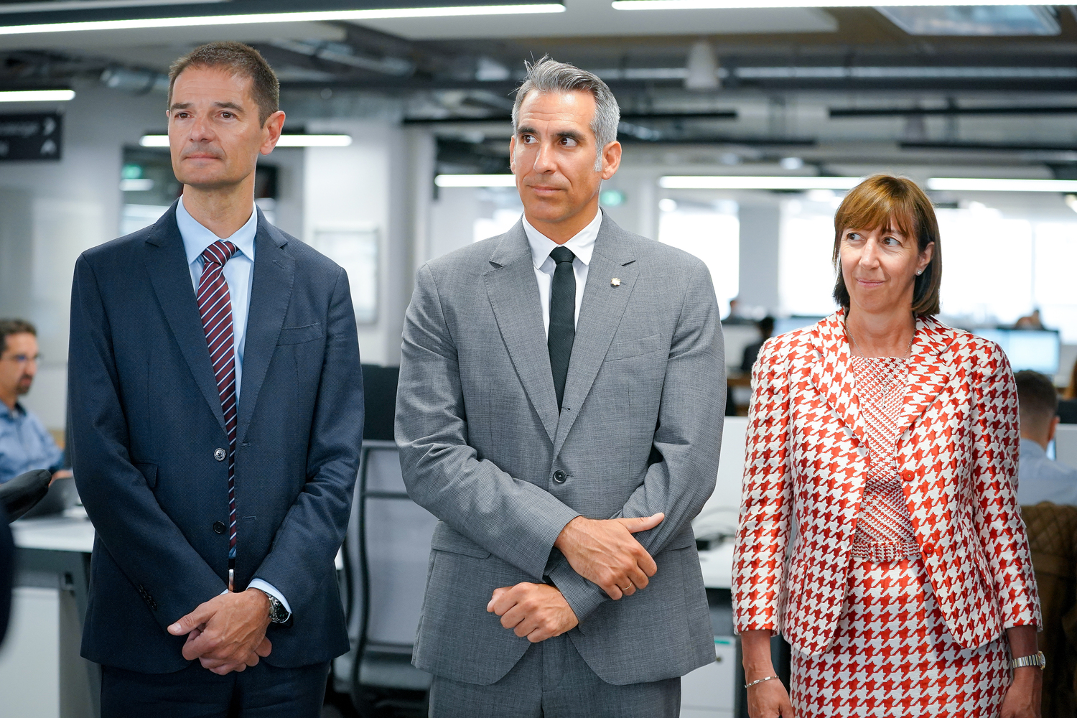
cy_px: 359
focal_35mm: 70
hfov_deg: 28.8
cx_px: 538
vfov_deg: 19.5
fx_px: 2094
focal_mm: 70
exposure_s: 1/320
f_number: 3.2
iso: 2000
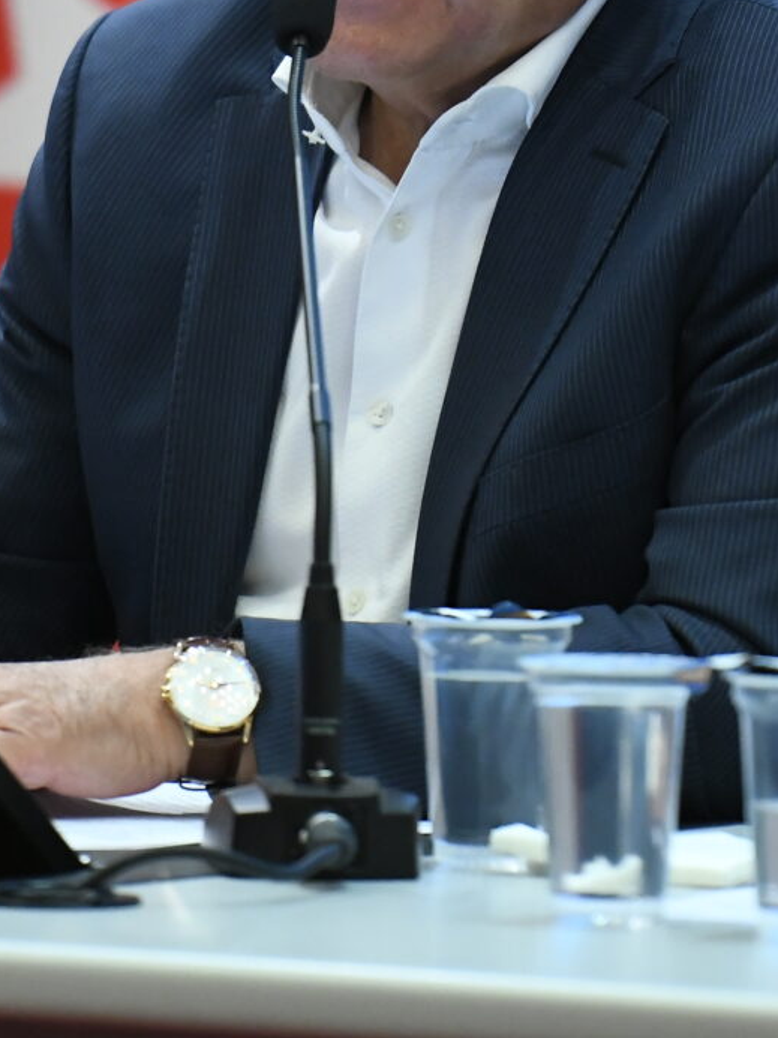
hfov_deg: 2.1
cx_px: 232
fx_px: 21306
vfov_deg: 2.8
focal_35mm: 711
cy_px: -58
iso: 2500
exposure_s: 1/200
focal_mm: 200
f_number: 2.8
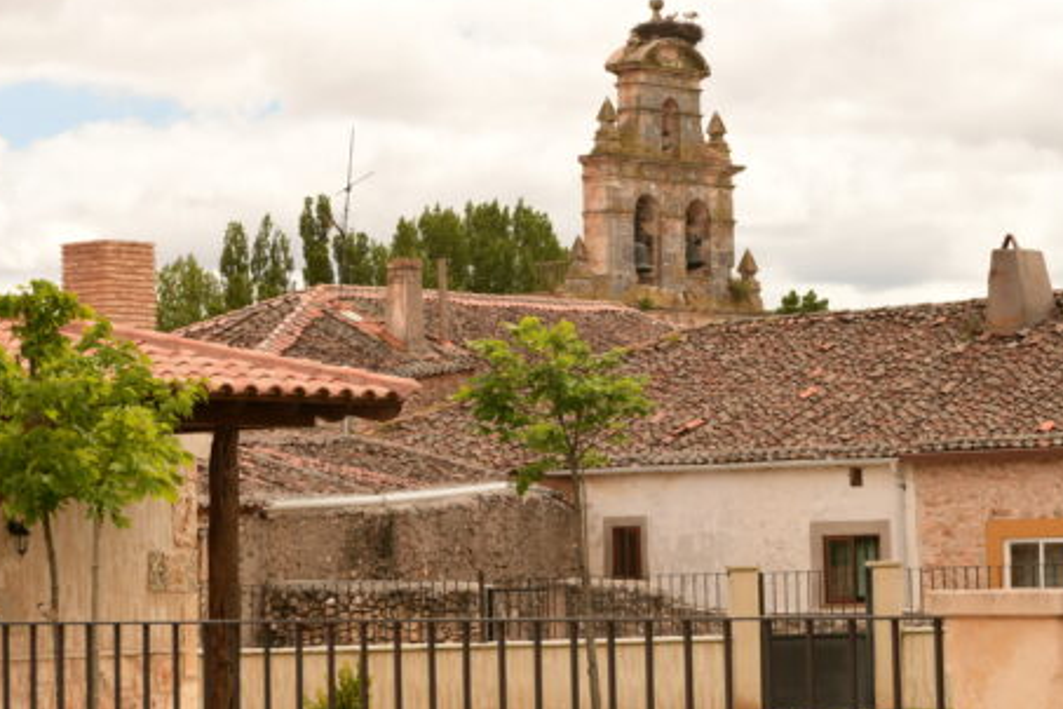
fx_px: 3425
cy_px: 326
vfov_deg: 11.8
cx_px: 732
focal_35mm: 116
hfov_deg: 17.6
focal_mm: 70
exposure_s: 1/200
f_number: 8
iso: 100
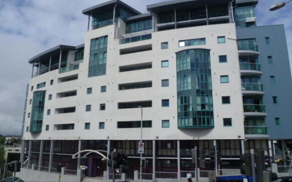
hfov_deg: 62.9
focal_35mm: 30
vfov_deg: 41.8
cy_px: 85
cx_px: 147
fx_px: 239
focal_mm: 5
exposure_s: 1/320
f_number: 9
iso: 80
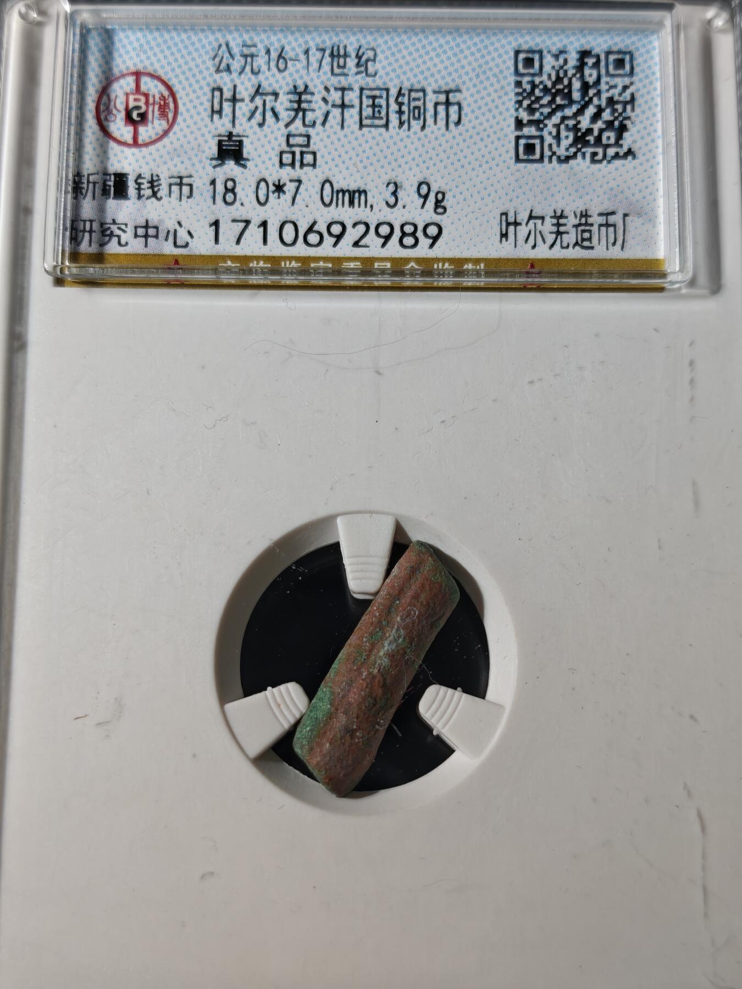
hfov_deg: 29.1
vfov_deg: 38.2
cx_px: 371
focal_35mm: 50
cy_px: 494
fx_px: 1429
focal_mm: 5.85
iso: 50
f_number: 1.63
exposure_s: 1/131
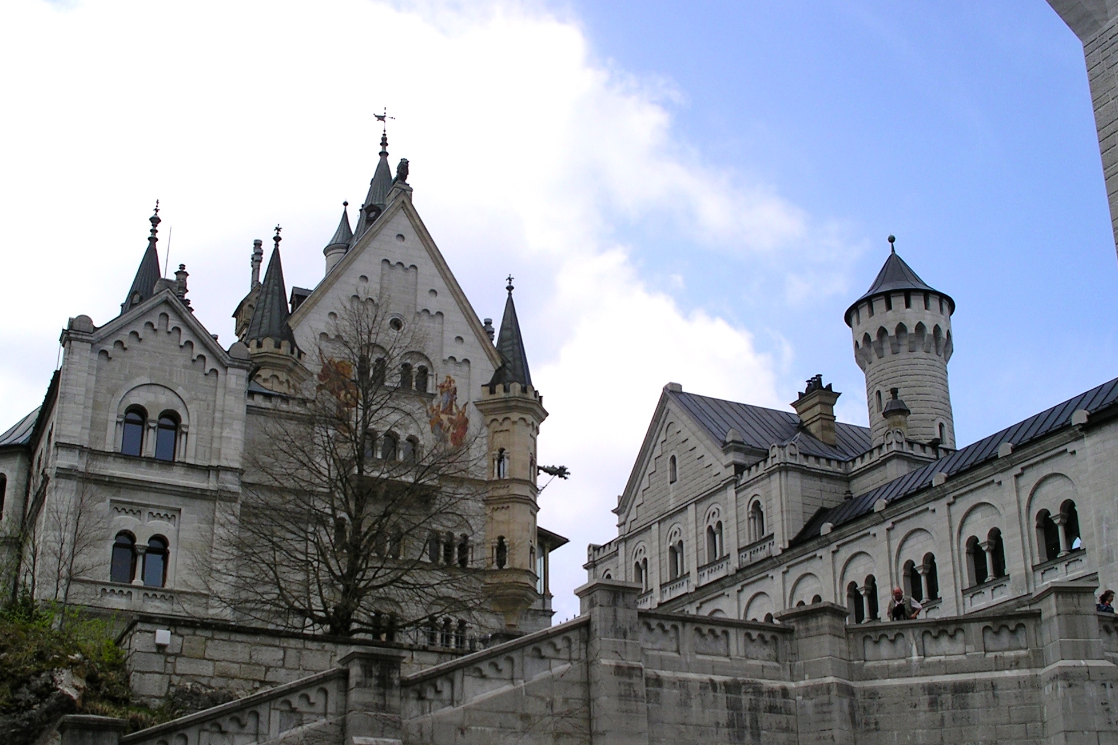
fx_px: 1397
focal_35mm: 45
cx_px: 512
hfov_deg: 43.6
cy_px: 471
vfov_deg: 29.7
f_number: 5.6
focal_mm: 7.8
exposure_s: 1/478
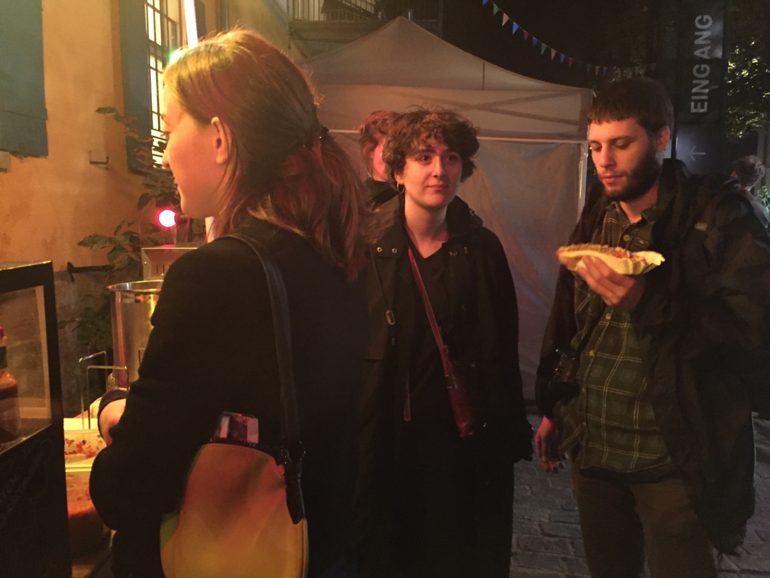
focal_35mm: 29
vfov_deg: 48.2
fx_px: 645
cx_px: 385
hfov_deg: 61.7
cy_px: 289
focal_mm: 4.15
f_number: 2.2
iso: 800
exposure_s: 1/17
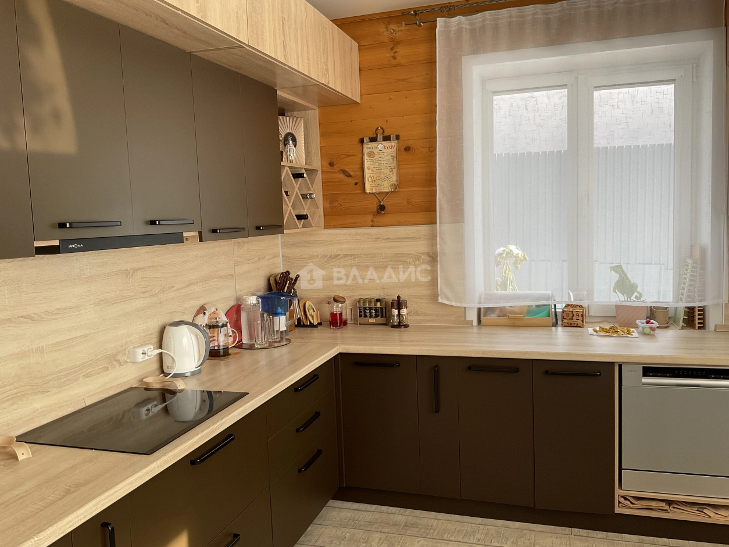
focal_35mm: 29
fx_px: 611
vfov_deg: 48.2
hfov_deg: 61.7
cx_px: 364
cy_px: 274
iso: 32
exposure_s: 1/122
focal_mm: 3
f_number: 1.8
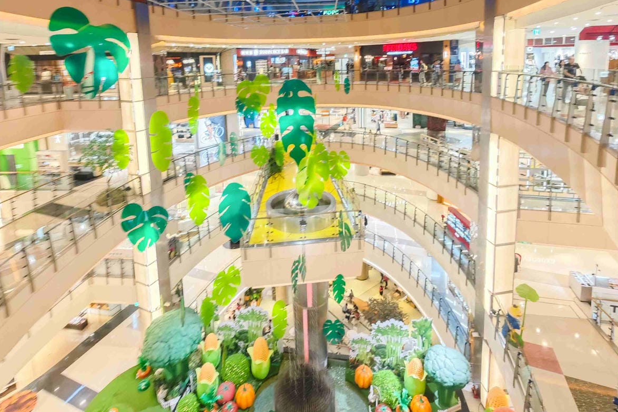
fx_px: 292
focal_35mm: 17
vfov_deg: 65.9
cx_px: 308
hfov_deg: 93.3
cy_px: 102
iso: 250
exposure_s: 1/30
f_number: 1.8
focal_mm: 2.03
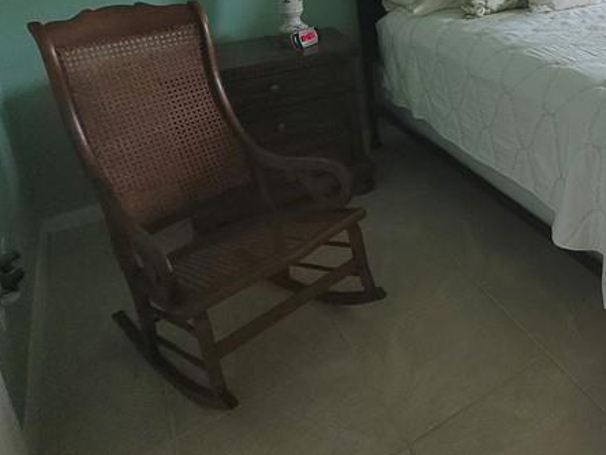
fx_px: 525
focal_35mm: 30
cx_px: 656
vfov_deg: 42.4
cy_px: 36
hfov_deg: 45.8
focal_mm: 2.2
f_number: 2.2
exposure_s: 1/60
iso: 400
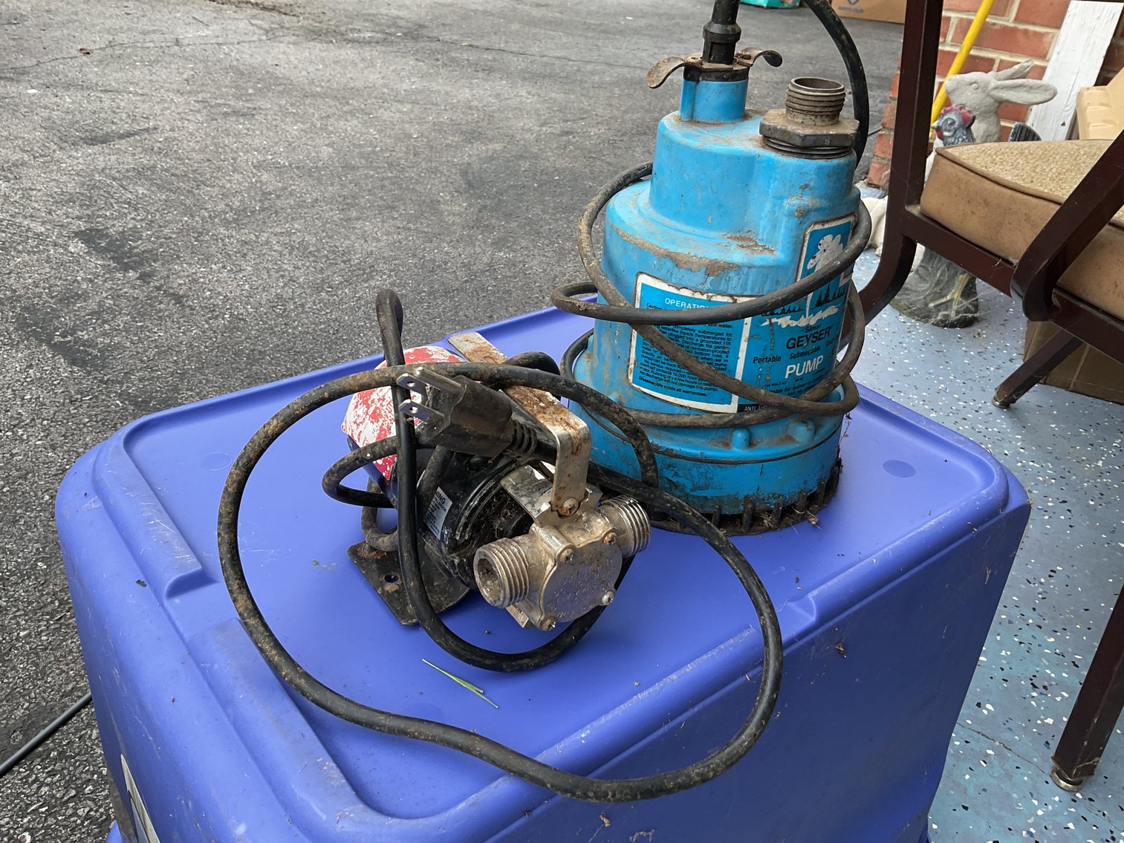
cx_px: 562
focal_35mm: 29
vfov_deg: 48.2
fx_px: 942
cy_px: 422
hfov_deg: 61.7
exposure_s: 1/310
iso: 16
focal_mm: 3
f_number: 1.8
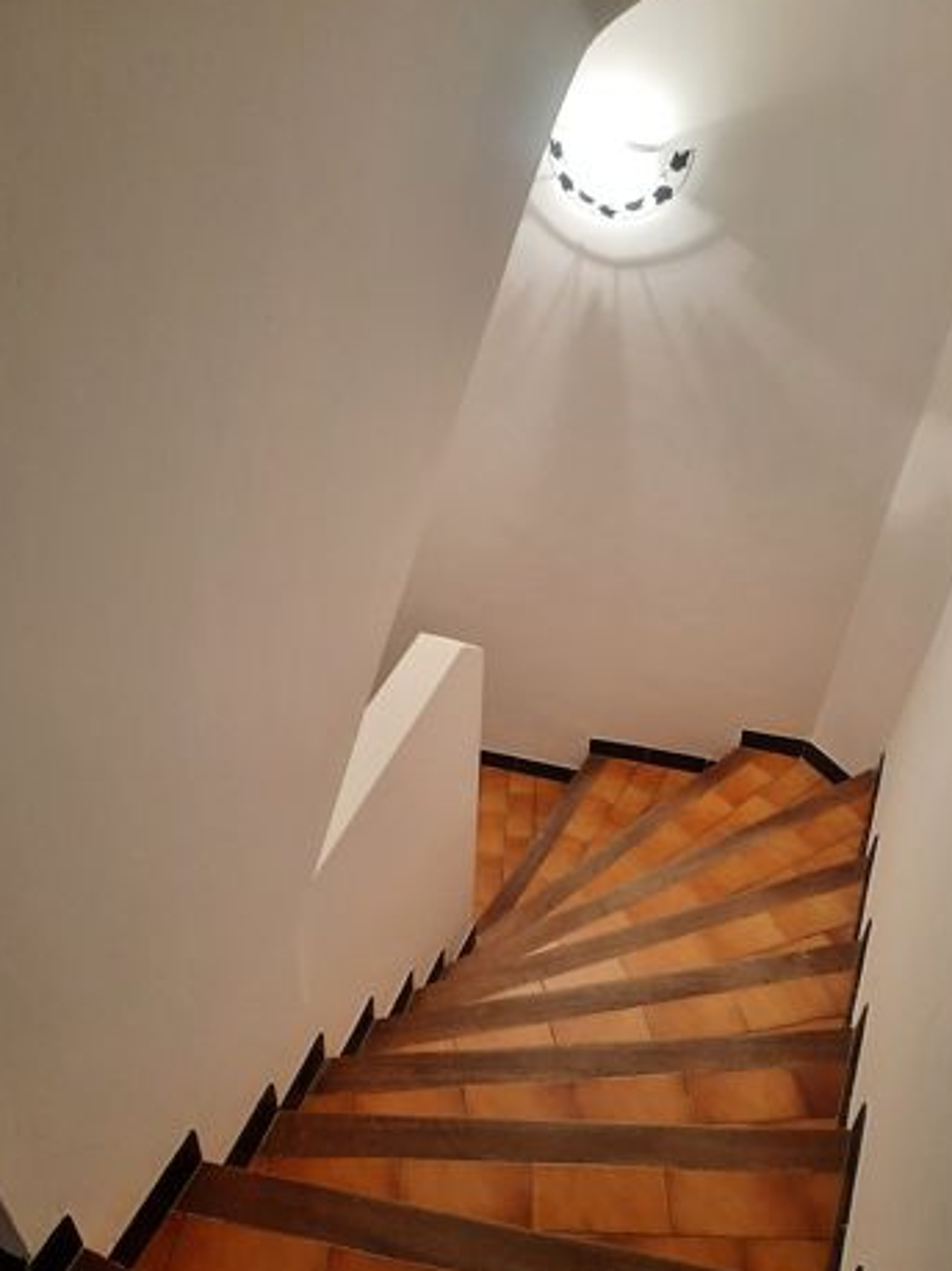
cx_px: 480
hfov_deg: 48.2
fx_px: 1064
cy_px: 653
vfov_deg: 61.7
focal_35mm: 29
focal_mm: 4.6
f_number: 2
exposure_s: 1/50
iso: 250
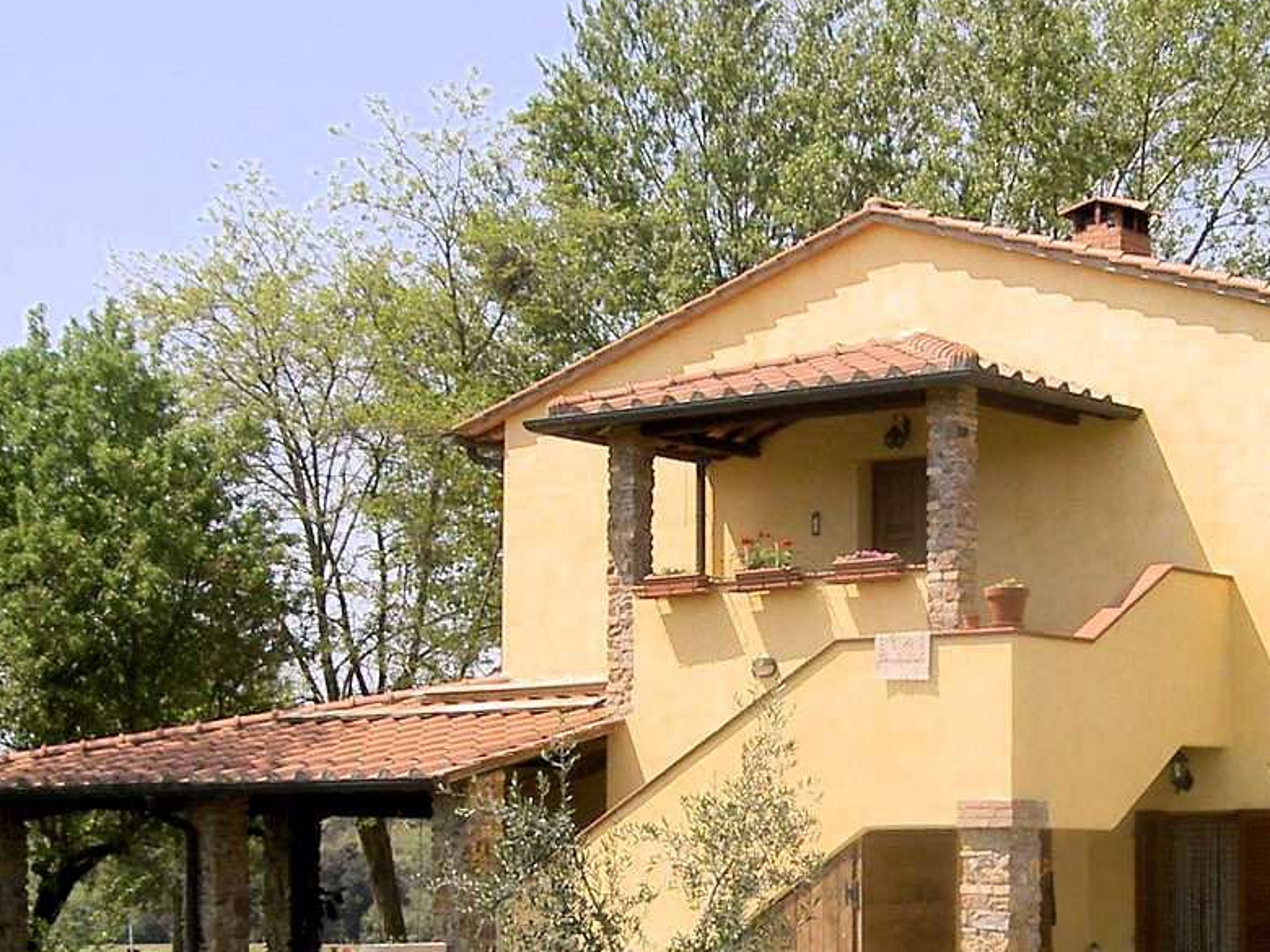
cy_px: 796
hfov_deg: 24.2
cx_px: 926
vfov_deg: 18.2
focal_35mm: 80
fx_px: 2935
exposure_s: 1/500
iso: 100
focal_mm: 8
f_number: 4.7
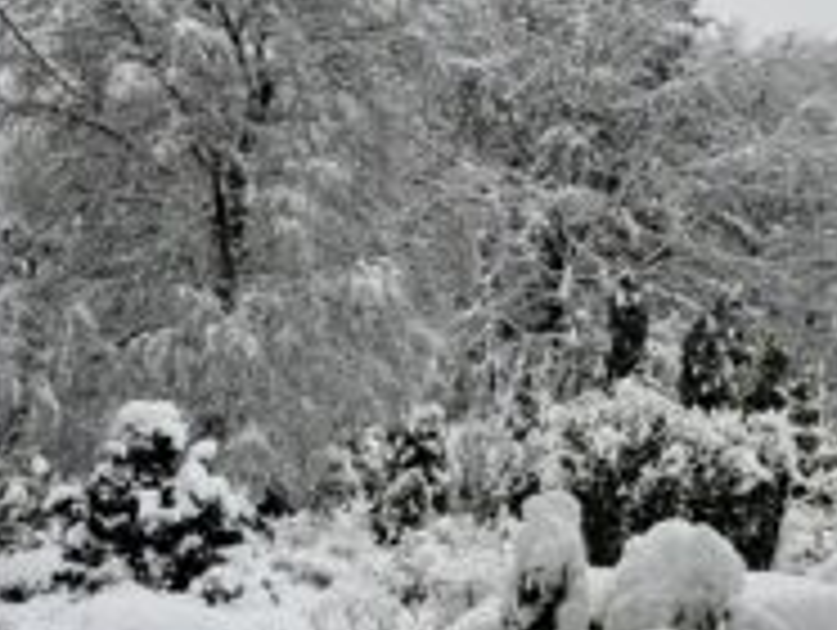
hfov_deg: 19.8
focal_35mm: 99
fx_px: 2397
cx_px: 518
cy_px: 562
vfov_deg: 14.8
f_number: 1.8
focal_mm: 5.23
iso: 50
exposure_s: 1/847
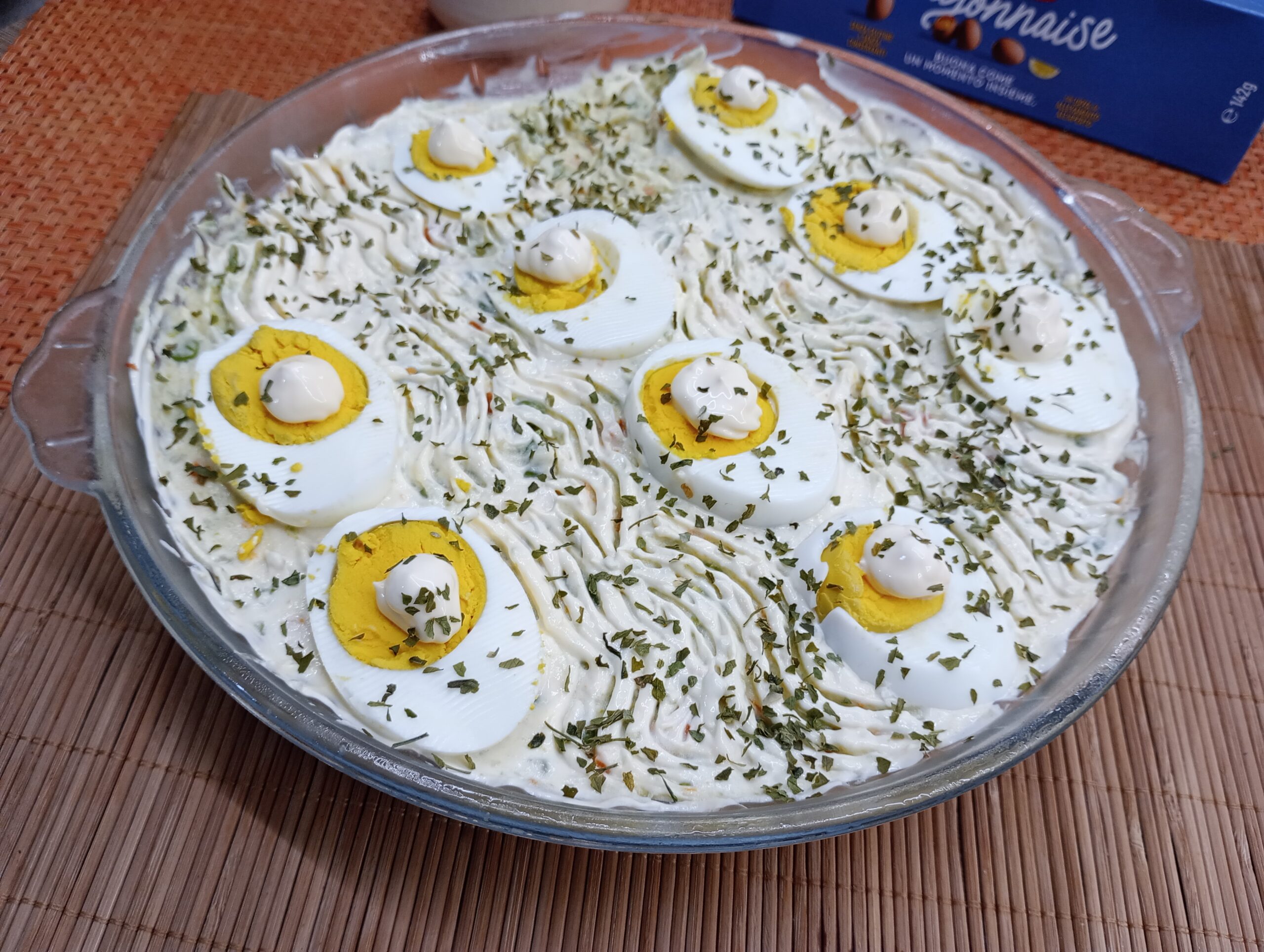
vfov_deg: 49.9
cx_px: 632
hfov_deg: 63.4
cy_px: 476
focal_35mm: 28
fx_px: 1024
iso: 398
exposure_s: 1/50
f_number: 1.8
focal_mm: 4.27
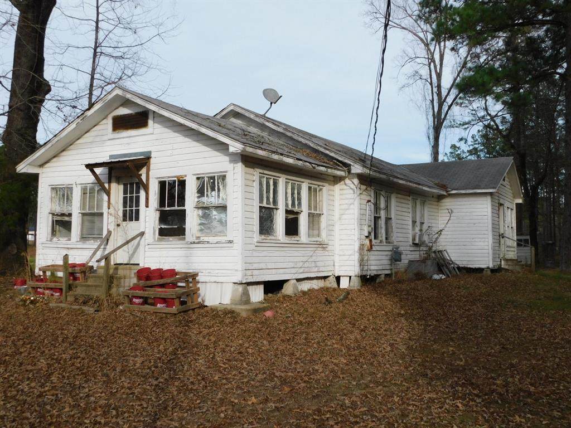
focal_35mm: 36
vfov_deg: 39.7
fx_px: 594
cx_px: 286
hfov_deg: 51.4
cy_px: 214
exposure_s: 1/800
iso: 125
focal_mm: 6.3
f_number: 3.5
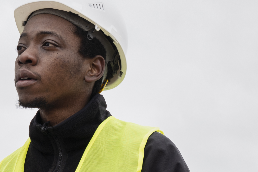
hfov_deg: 10.9
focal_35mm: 188
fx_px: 1347
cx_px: 11
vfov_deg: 7.3
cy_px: 179
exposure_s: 1/320
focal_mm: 48
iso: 100
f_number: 2.8
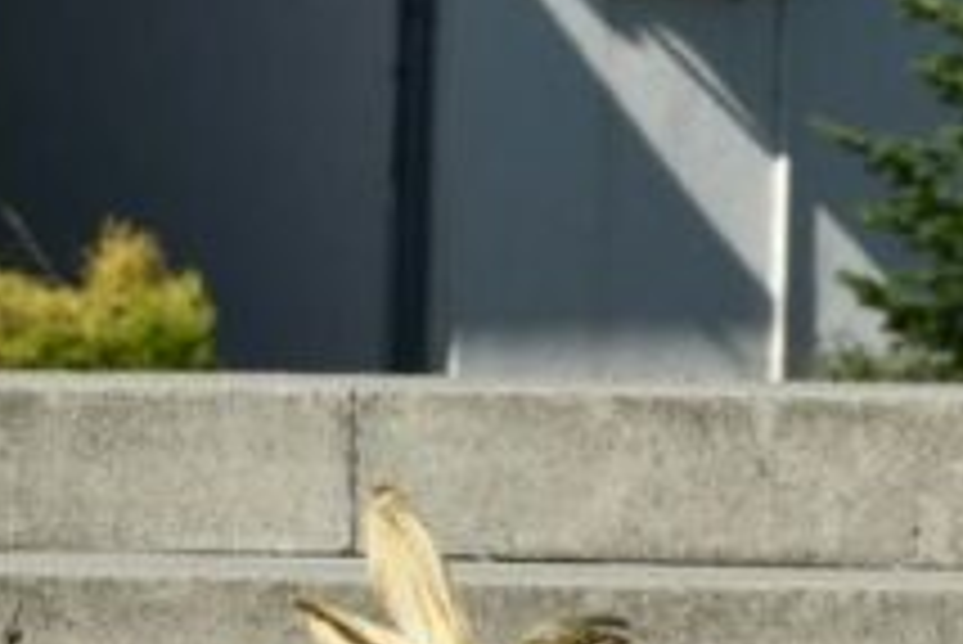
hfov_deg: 3.1
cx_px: 2187
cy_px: 937
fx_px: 17666
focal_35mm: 660
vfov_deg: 2.1
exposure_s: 1/400
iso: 100
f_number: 10
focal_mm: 75
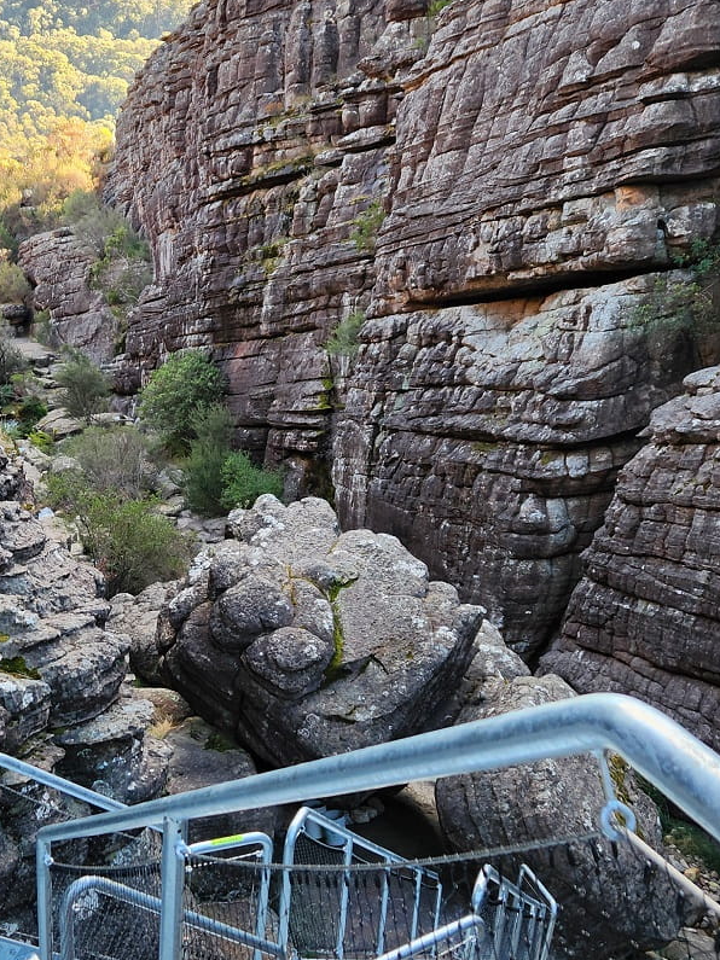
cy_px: 565
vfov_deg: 42.8
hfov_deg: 31.8
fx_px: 1221
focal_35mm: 44
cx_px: 116
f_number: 1.8
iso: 50
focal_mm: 5.4
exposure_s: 1/180
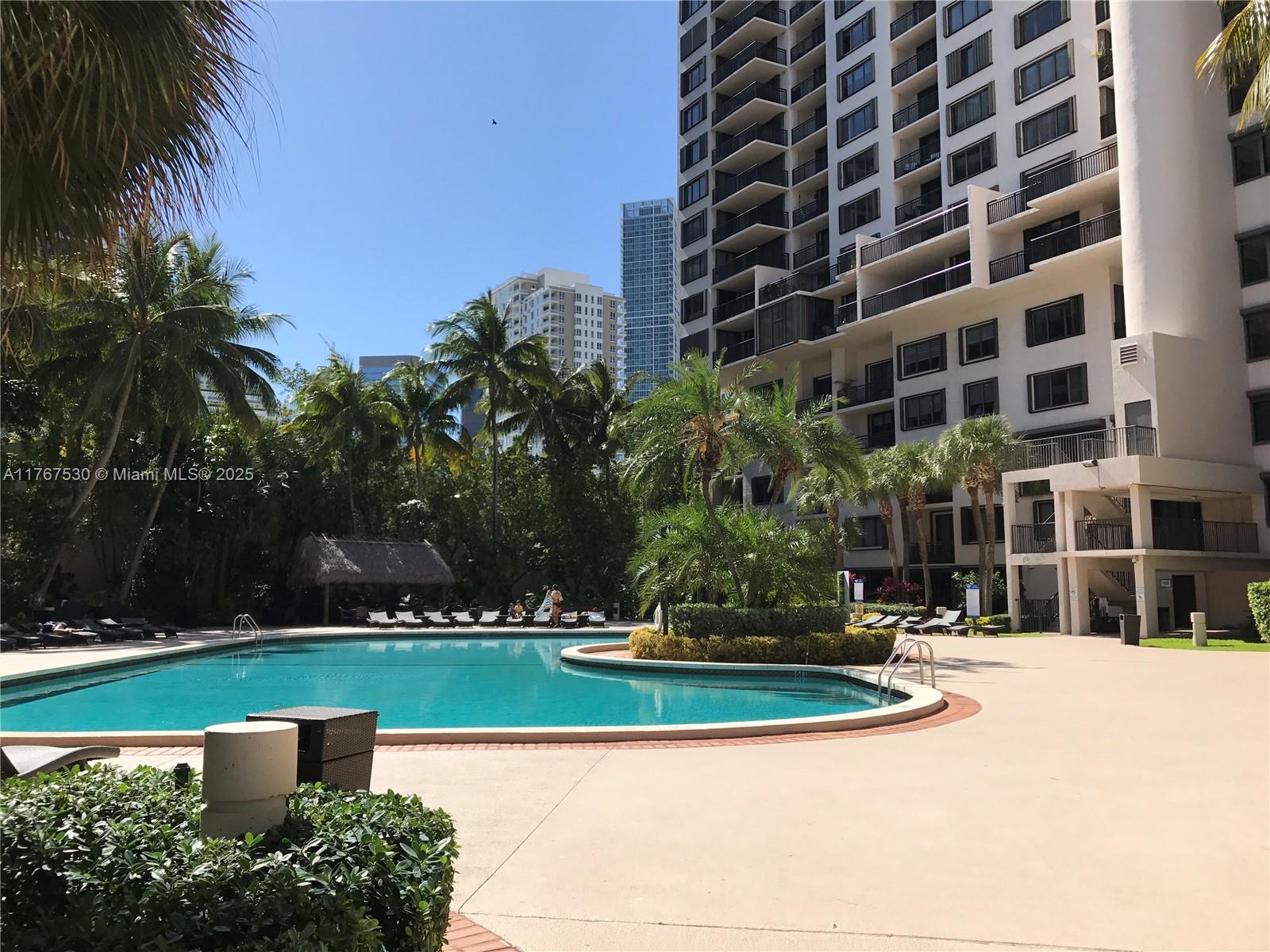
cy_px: 476
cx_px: 635
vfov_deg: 49.7
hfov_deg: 63.4
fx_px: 1027
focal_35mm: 28
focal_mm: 3.99
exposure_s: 1/2457
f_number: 1.8
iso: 20
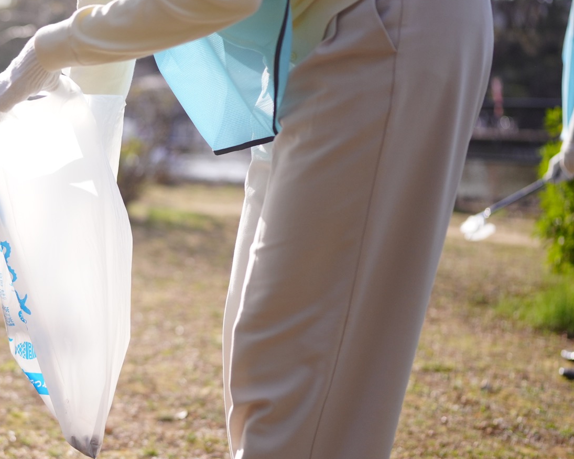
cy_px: 253
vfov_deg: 21.3
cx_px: 1
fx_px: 1223
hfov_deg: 25.1
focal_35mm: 72
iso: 400
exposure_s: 1/8000
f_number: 1.4
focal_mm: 35
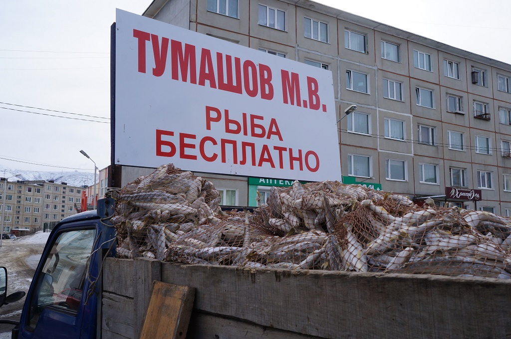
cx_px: 256
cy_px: 170
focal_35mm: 33
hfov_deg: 57.3
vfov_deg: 39.9
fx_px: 468
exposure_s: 1/250
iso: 200
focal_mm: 22
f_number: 13
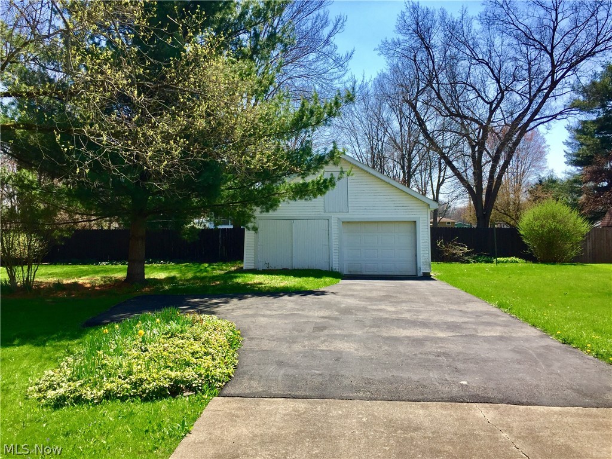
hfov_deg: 61.7
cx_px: 306
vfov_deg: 48.2
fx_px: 513
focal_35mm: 29
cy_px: 230
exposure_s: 1/1163
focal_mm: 4.15
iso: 32
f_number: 2.2
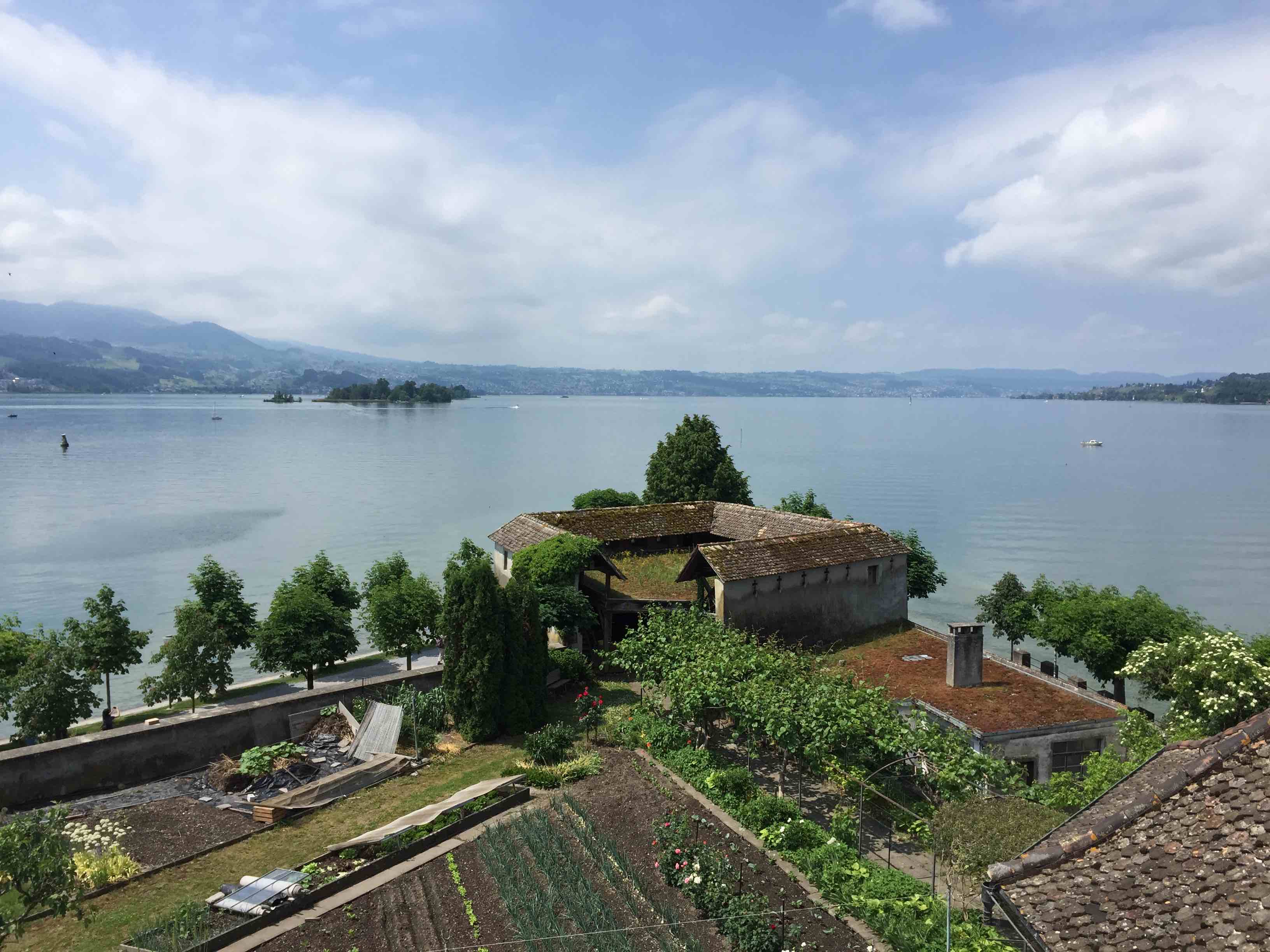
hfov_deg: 61.7
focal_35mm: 29
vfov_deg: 48.2
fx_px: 1064
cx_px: 635
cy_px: 476
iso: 32
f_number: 2.2
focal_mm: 4.15
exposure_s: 1/3049
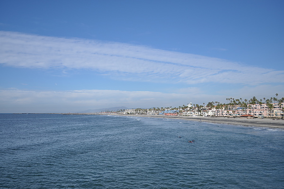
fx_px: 260
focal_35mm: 33
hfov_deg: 57.3
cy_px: 94
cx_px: 142
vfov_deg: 39.9
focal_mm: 22
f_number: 4
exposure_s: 1/3200
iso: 200
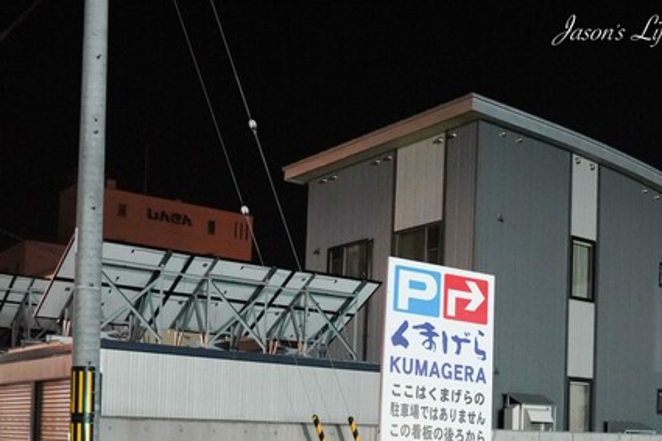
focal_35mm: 48
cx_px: 614
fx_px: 882
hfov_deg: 38.0
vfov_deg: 26.7
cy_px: 427
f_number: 3.5
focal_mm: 24
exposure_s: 1/30
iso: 12800
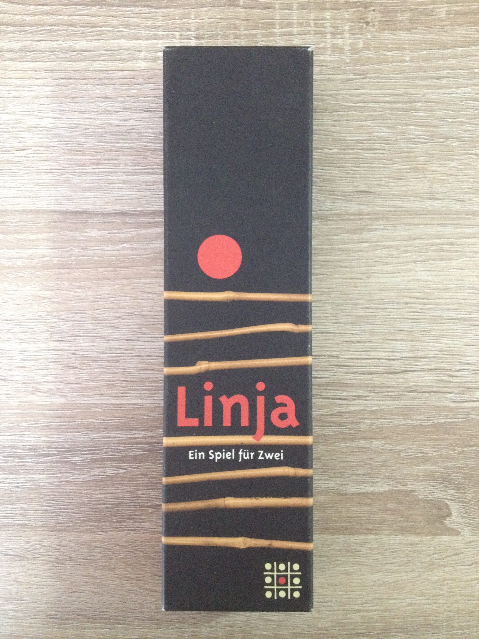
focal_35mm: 35
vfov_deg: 52.6
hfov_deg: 40.7
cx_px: 240
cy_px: 320
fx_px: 646
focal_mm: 4.28
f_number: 2.4
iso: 400
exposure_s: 1/17
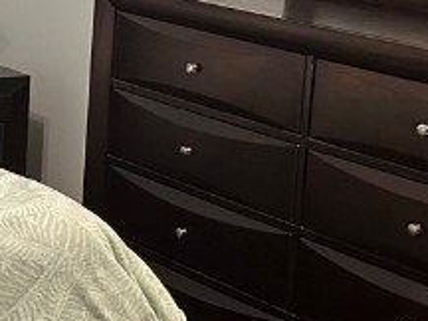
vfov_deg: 12.0
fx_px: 1521
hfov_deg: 15.5
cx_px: -81
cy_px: 61
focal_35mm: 123
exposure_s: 1/60
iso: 250
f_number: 1.5
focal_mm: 5.7
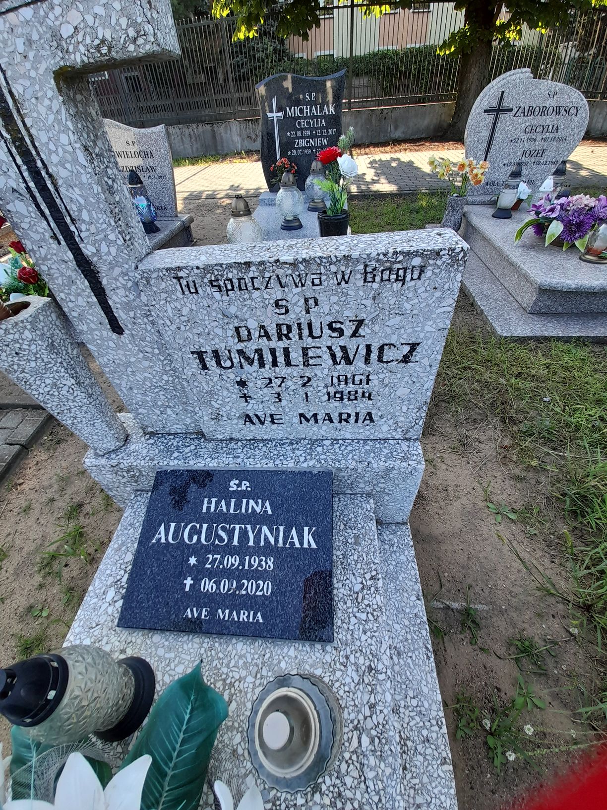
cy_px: 405
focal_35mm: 13
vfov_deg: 106.2
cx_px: 304
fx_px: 304
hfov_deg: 89.9
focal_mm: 1.42
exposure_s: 1/138
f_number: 2.2
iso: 40
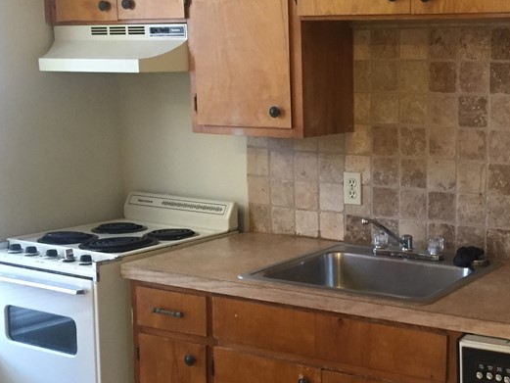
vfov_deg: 25.7
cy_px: 211
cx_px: 431
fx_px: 840
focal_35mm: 57
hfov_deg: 32.5
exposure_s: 1/30
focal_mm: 4.15
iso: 250
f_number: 2.2
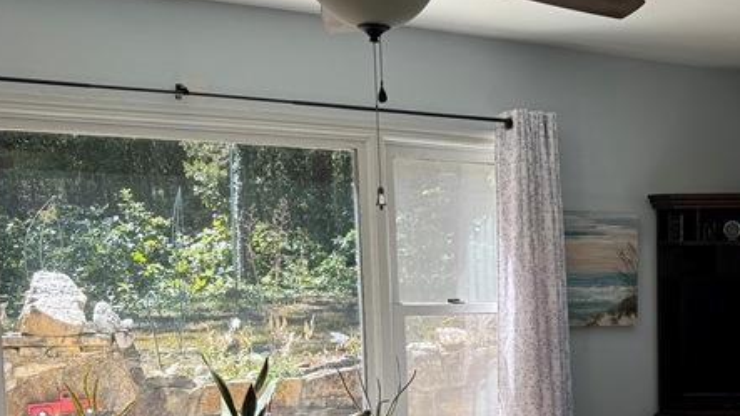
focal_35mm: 59
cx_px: 717
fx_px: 1157
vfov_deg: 20.0
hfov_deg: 32.9
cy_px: 378
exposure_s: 1/402
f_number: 1.78
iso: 80
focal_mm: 6.76
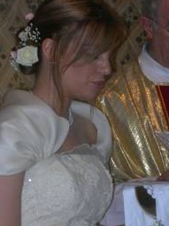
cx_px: 94
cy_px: 87
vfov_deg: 11.0
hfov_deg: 8.3
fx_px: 1166
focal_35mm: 179
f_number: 4.9
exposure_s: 1/60.1
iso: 146
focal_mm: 23.4
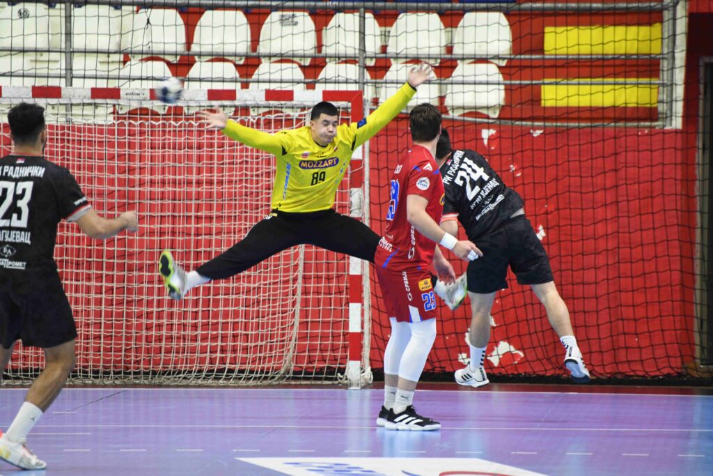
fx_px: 5942
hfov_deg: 6.9
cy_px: 238
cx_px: 356
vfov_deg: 4.6
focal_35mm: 300
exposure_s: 1/320
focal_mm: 300
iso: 2500
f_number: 6.3
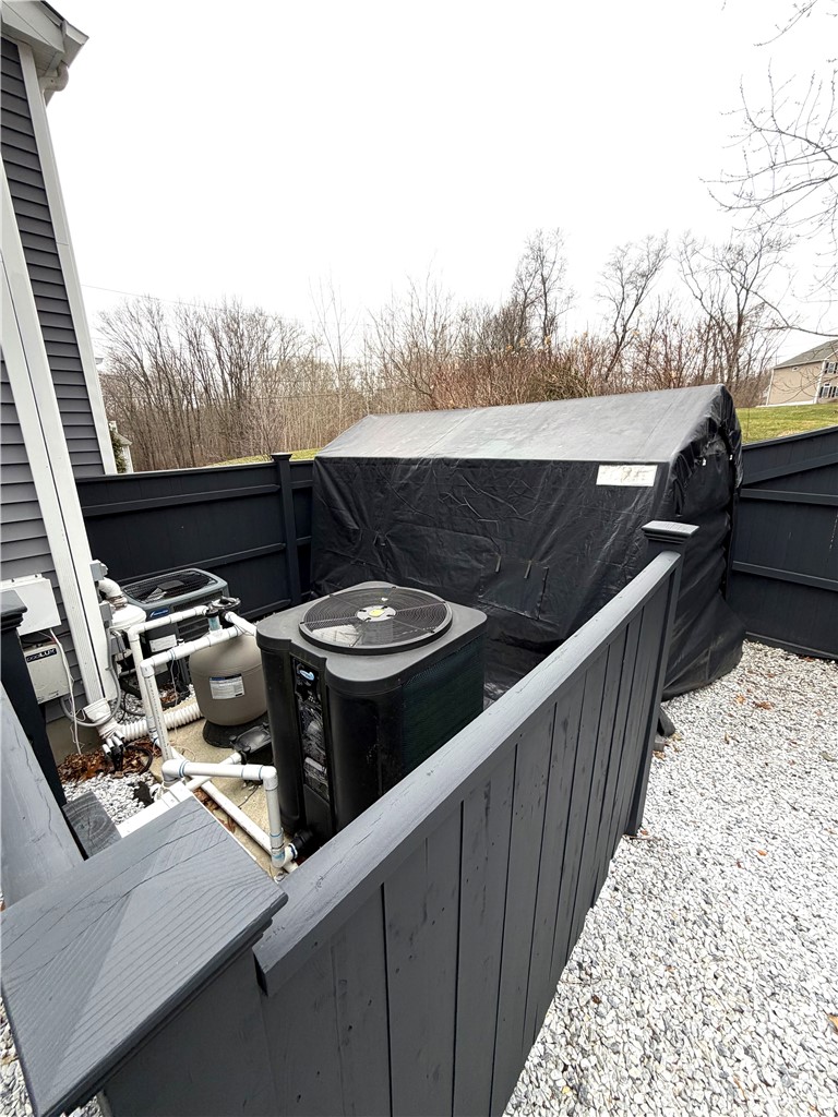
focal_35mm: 14
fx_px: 452
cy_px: 558
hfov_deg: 85.7
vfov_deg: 102.1
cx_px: 419
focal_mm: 2.22
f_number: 2.2
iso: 40
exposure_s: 1/172
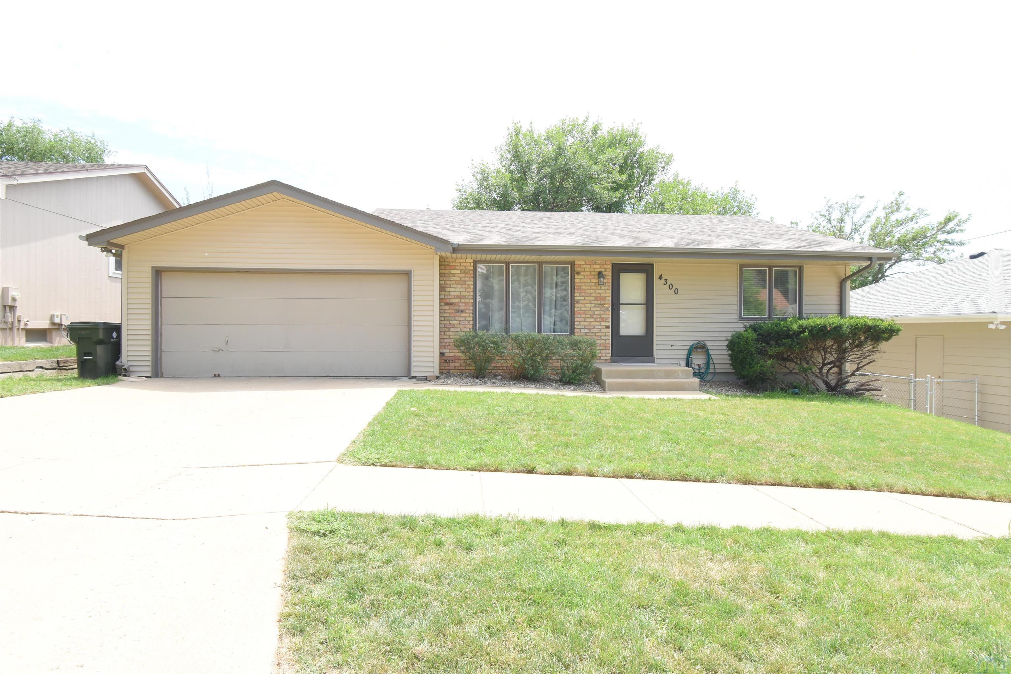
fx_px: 548
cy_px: 337
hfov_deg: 85.4
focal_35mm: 20
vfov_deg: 63.2
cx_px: 506
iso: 320
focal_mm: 13
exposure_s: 1/250
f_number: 8
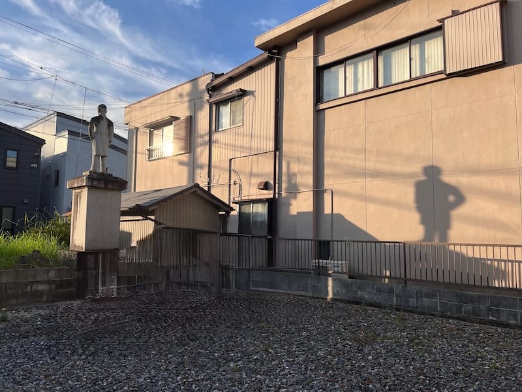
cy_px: 196
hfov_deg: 67.3
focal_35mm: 26
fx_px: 392
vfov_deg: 53.1
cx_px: 261
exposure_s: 1/2123
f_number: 1.5
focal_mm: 5.7
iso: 50
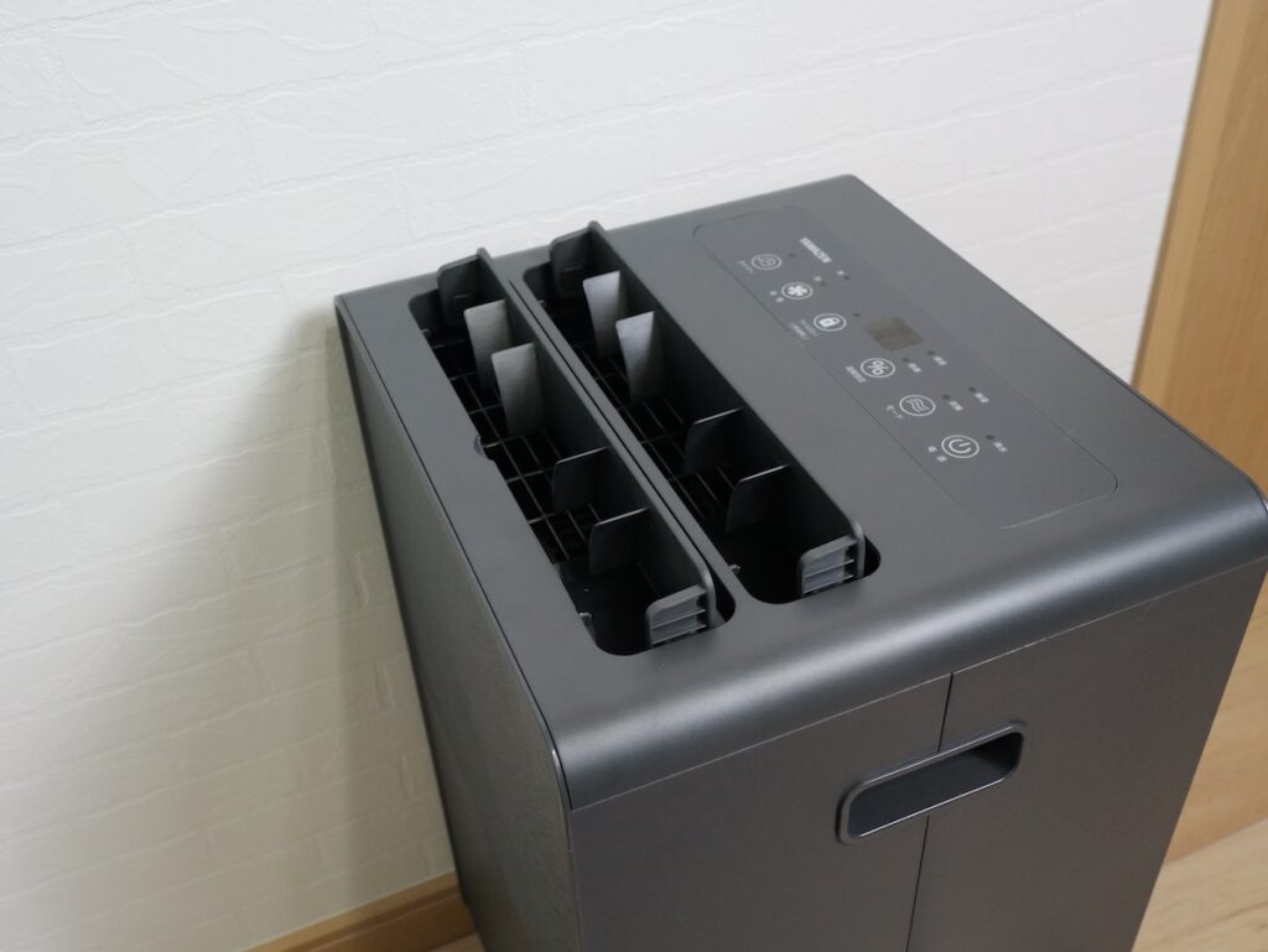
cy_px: 476
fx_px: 1246
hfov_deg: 53.9
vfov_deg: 41.8
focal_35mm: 34
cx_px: 634
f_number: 6.3
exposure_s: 1/60
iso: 2500
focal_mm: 17
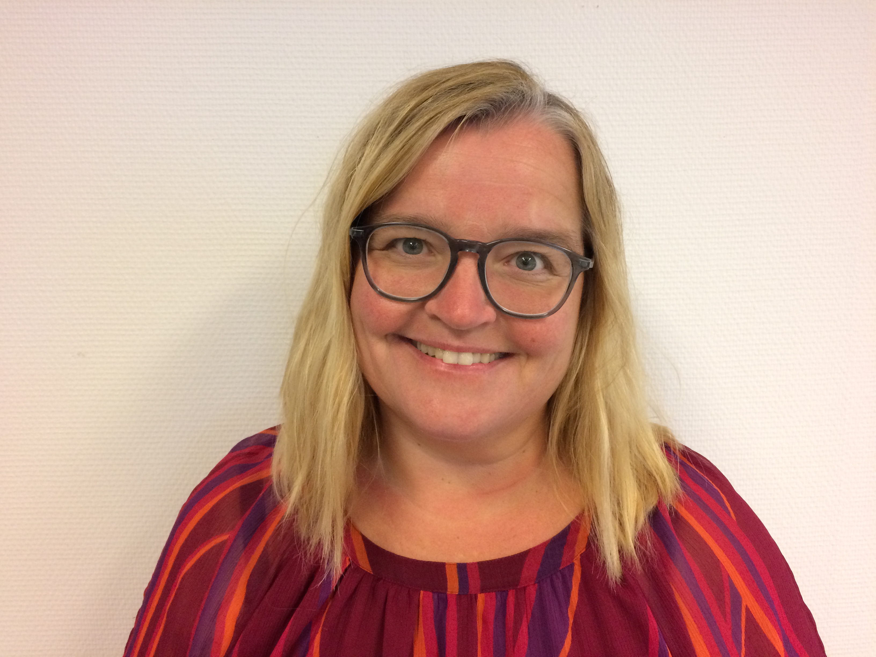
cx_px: 438
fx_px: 734
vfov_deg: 48.2
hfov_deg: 61.7
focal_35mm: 29
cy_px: 328
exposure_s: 1/33
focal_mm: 4.15
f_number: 2.2
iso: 250
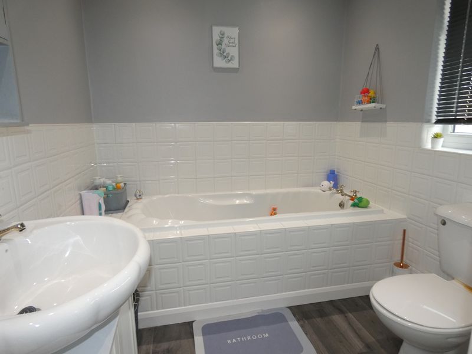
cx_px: 236
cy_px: 177
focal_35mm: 20
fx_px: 273
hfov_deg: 81.7
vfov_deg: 66.0
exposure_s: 1/60
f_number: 2.8
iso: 250
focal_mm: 3.6
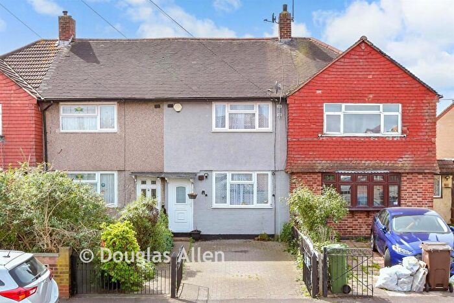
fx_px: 378
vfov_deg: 43.6
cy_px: 152
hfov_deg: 61.9
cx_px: 227
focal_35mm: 30
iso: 400
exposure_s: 1/1000
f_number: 6.3
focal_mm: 20
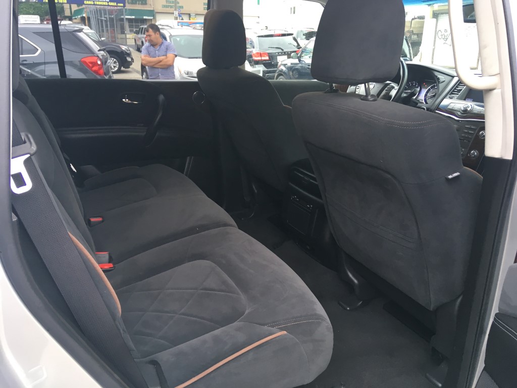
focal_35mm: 29
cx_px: 258
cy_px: 194
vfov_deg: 48.2
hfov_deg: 61.7
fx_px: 433
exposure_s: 1/30
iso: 50
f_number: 2.2
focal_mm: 4.15
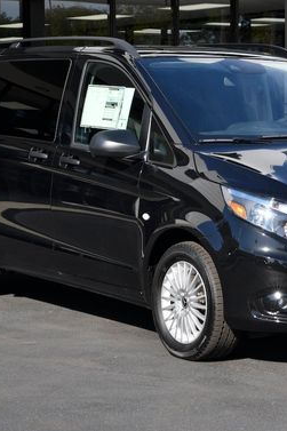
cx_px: 191
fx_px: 1424
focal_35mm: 119
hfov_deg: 11.5
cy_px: 189
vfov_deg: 17.2
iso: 125
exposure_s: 1/160
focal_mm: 70
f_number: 10
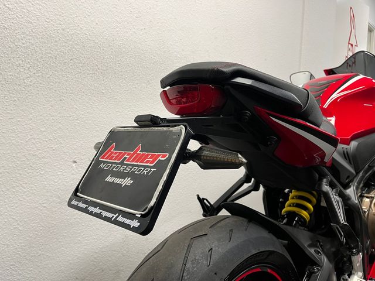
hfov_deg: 67.3
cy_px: 140
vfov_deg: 53.1
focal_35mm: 26
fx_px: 282
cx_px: 188
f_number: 1.6
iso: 80
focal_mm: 5.1
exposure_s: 1/50
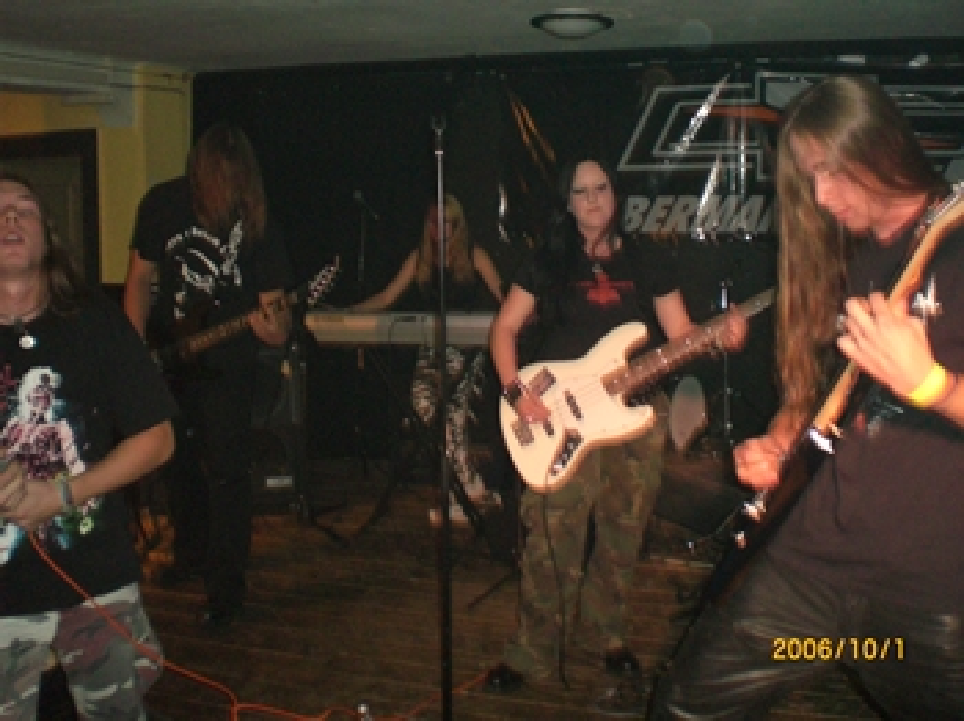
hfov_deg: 49.0
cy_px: 360
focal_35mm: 38
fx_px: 1058
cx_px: 482
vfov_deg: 37.7
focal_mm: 6.3
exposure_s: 1/30
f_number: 3.1
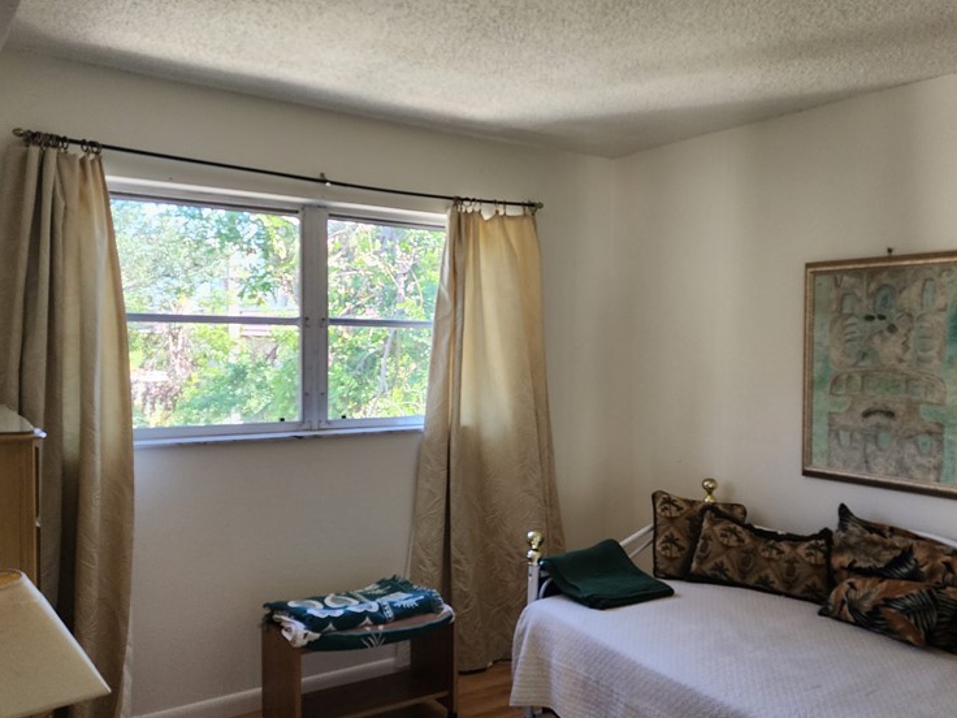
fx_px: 885
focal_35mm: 32
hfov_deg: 56.5
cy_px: 381
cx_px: 557
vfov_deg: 44.1
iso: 320
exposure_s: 1/120
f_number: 1.8
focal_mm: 6.4
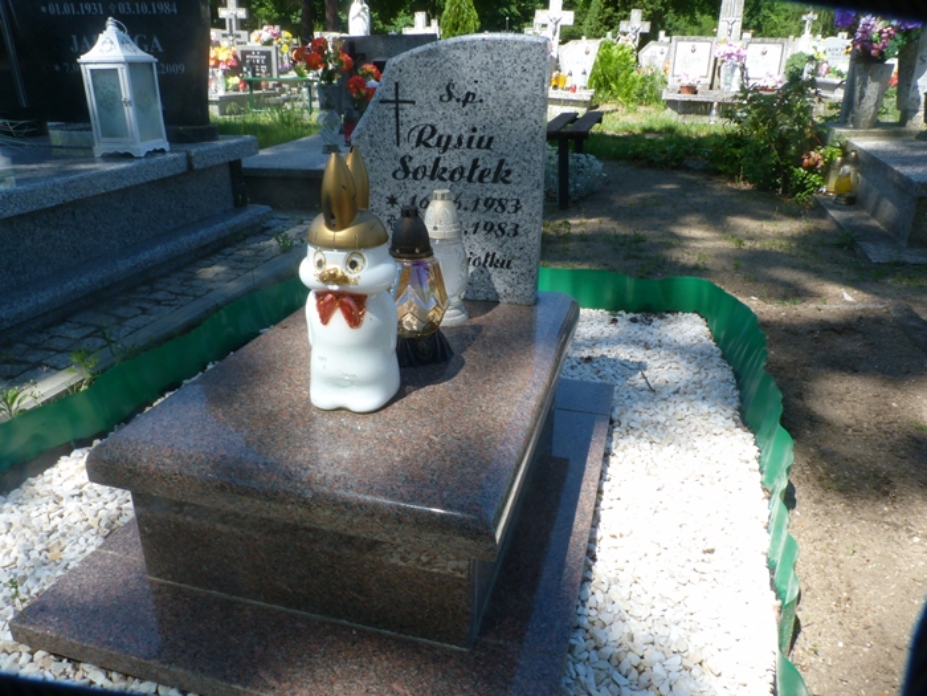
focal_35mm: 25
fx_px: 669
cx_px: 464
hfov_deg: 69.4
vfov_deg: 54.9
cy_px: 348
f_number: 8
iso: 80
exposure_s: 1/60
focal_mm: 4.5
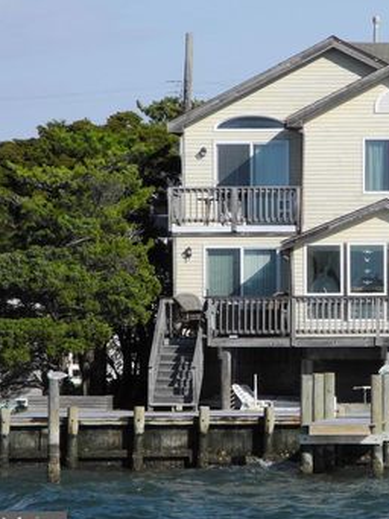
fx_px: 4387
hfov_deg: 5.1
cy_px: 256
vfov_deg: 6.8
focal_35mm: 293
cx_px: 354
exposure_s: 1/622
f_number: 5.6
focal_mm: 42.6
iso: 100
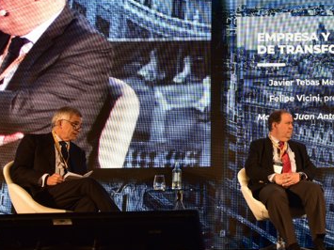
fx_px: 559
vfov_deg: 25.2
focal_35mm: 58
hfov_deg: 32.0
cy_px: 100
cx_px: 283
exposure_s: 1/160
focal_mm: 31
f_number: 4.5
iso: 1250
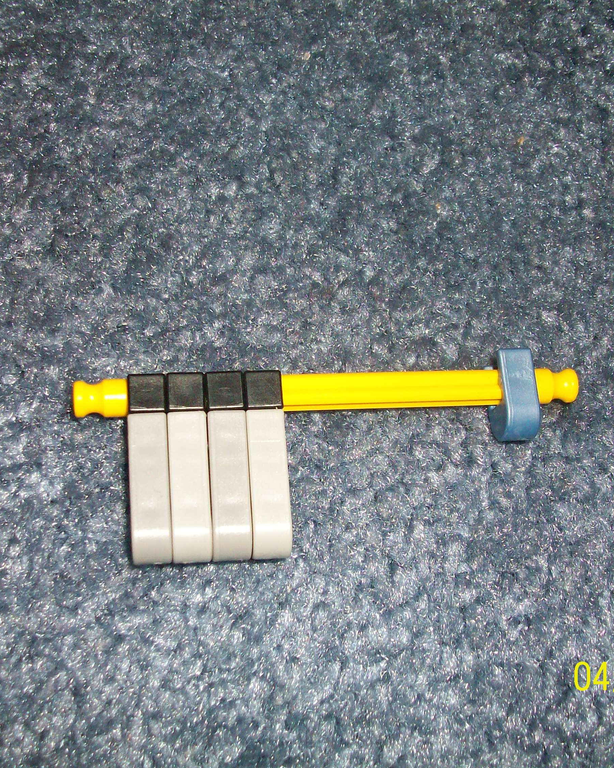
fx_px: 1022
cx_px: 294
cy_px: 380
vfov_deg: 41.2
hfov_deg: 33.4
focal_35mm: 45
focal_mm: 5.7
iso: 160
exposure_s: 1/60
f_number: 2.8
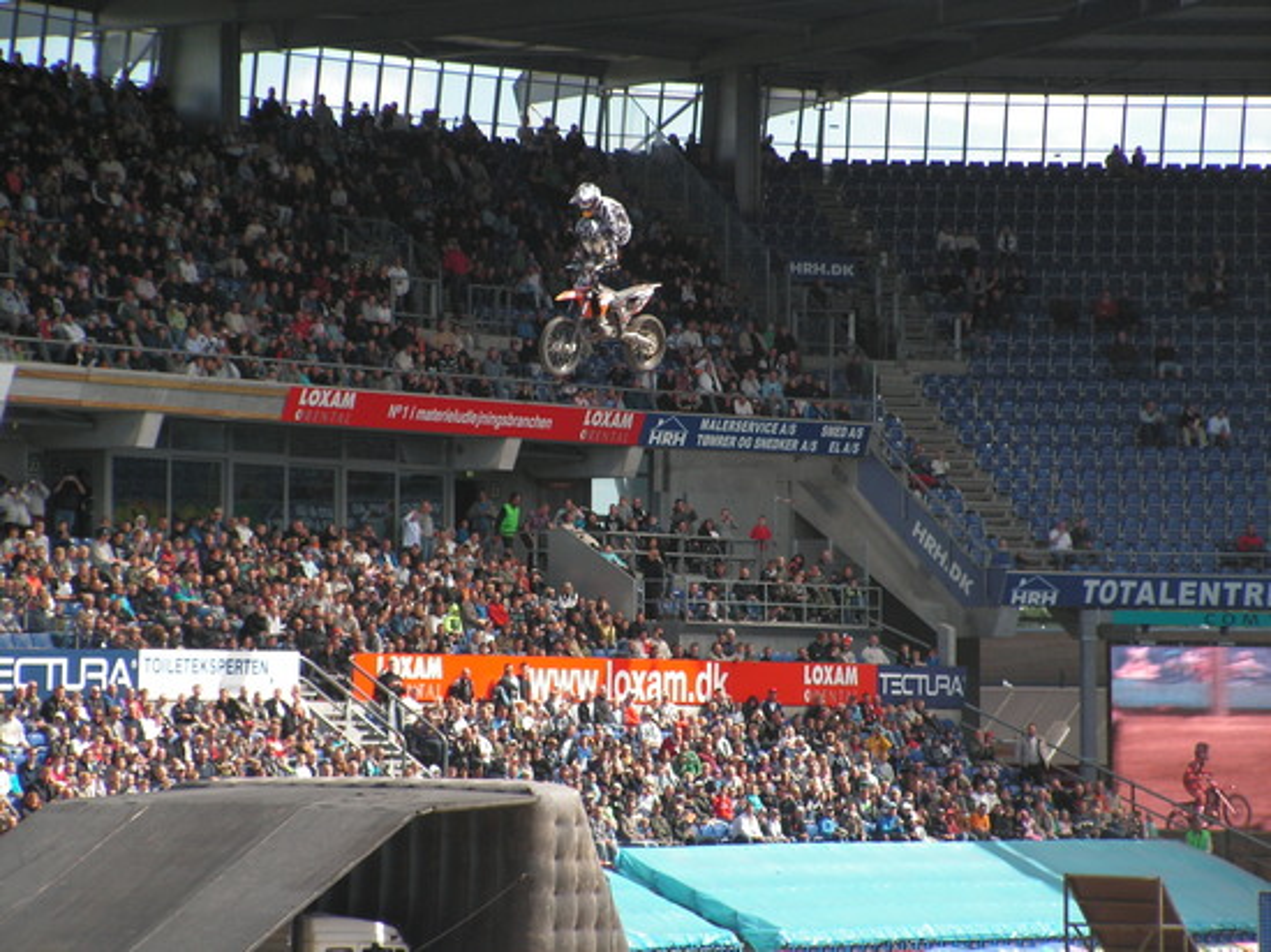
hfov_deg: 11.3
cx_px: 636
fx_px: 6423
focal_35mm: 175
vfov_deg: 8.5
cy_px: 476
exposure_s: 1/320
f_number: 3.4
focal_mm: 29.3
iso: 50
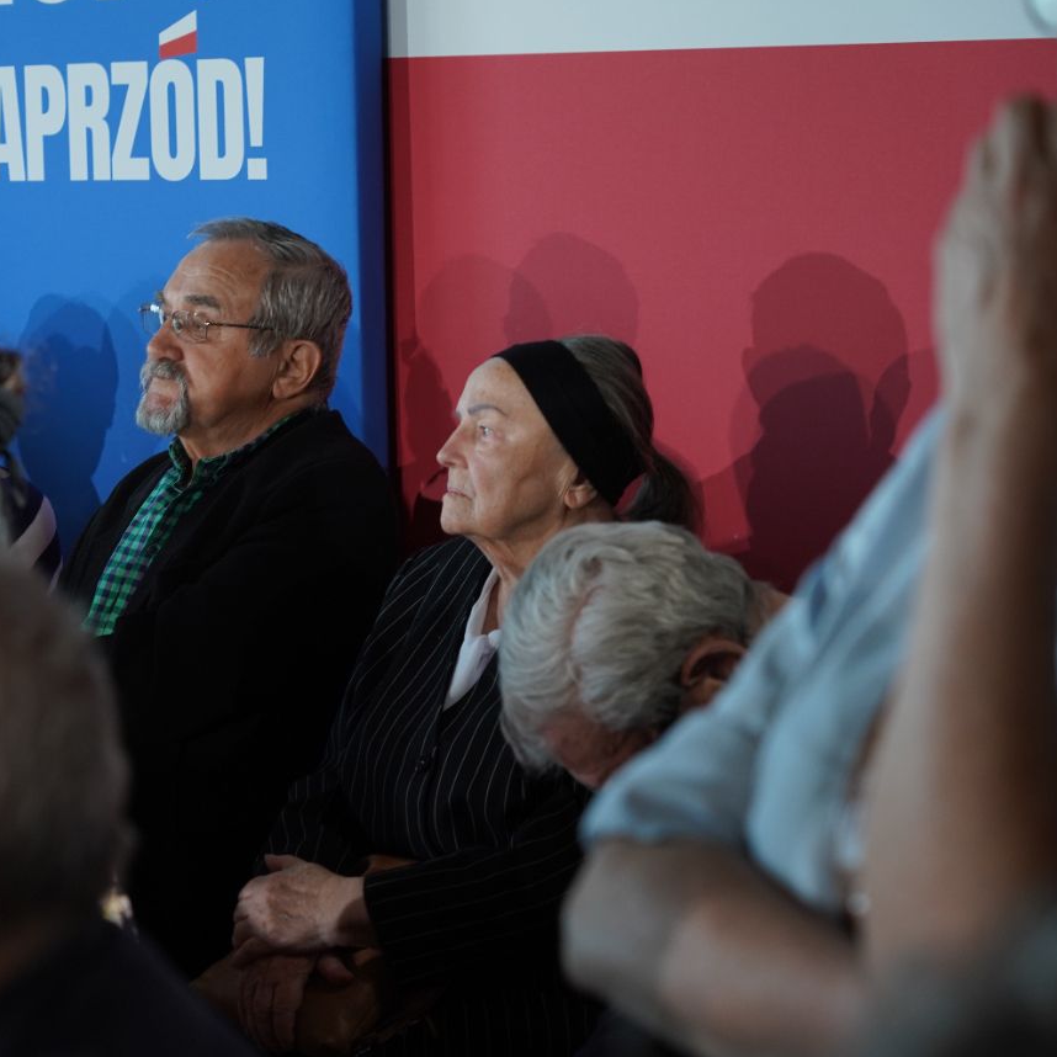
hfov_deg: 15.5
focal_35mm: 112
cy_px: 528
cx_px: 280
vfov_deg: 15.6
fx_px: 3869
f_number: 5.6
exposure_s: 1/100
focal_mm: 87
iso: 1000
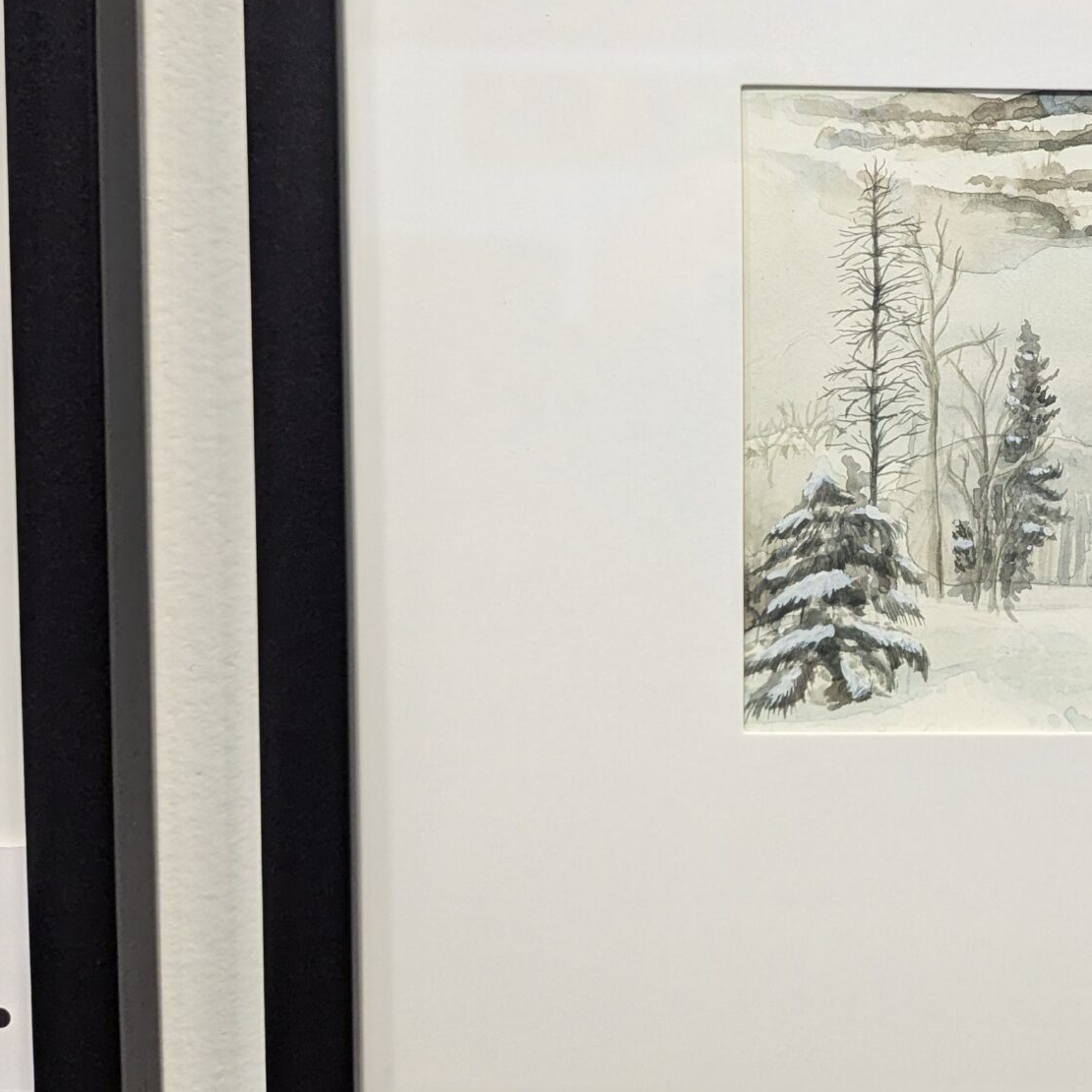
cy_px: 343
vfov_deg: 34.3
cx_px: 1052
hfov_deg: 32.3
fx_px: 1749
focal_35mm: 49
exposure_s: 1/120
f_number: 1.85
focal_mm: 6.81
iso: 728
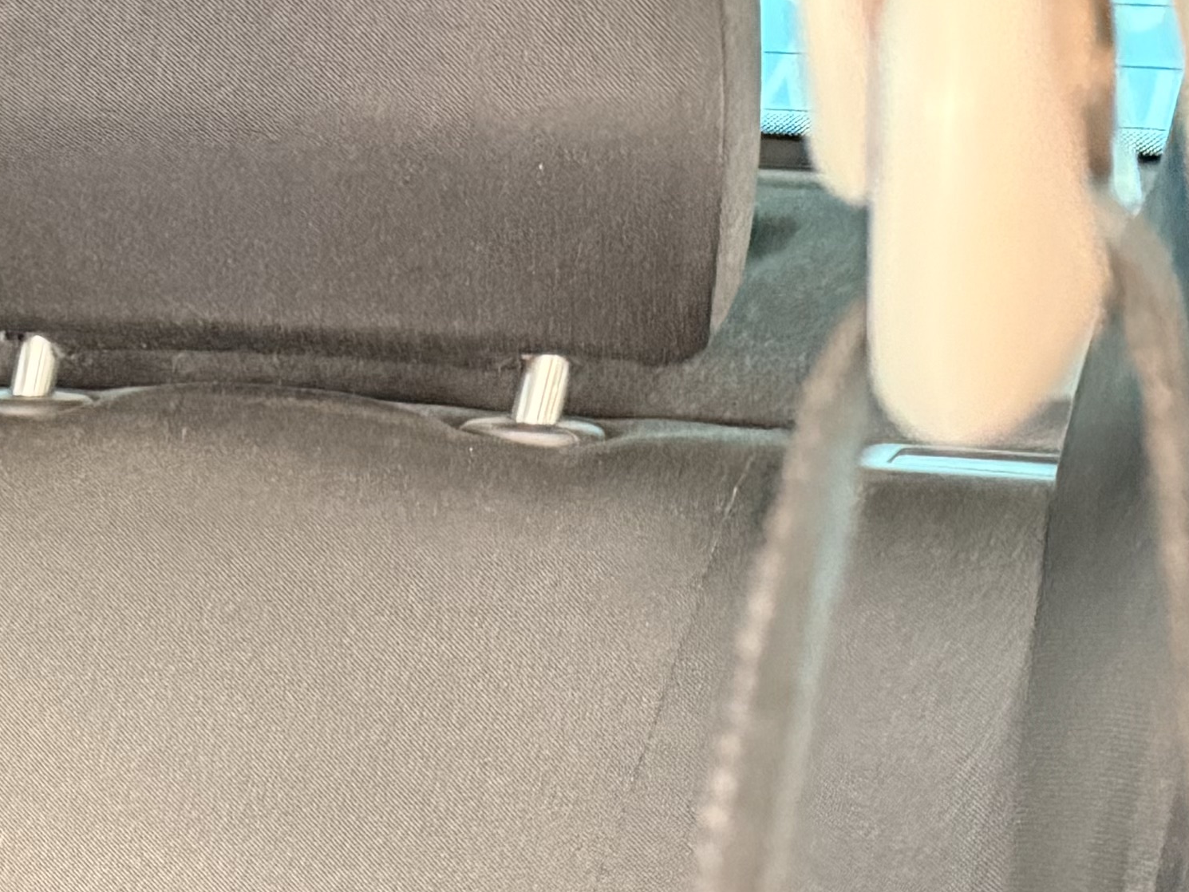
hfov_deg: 16.8
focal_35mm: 92
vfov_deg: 14.5
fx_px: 3161
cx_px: -1084
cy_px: 1494
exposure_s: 1/40
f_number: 1.78
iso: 1000
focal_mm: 6.76
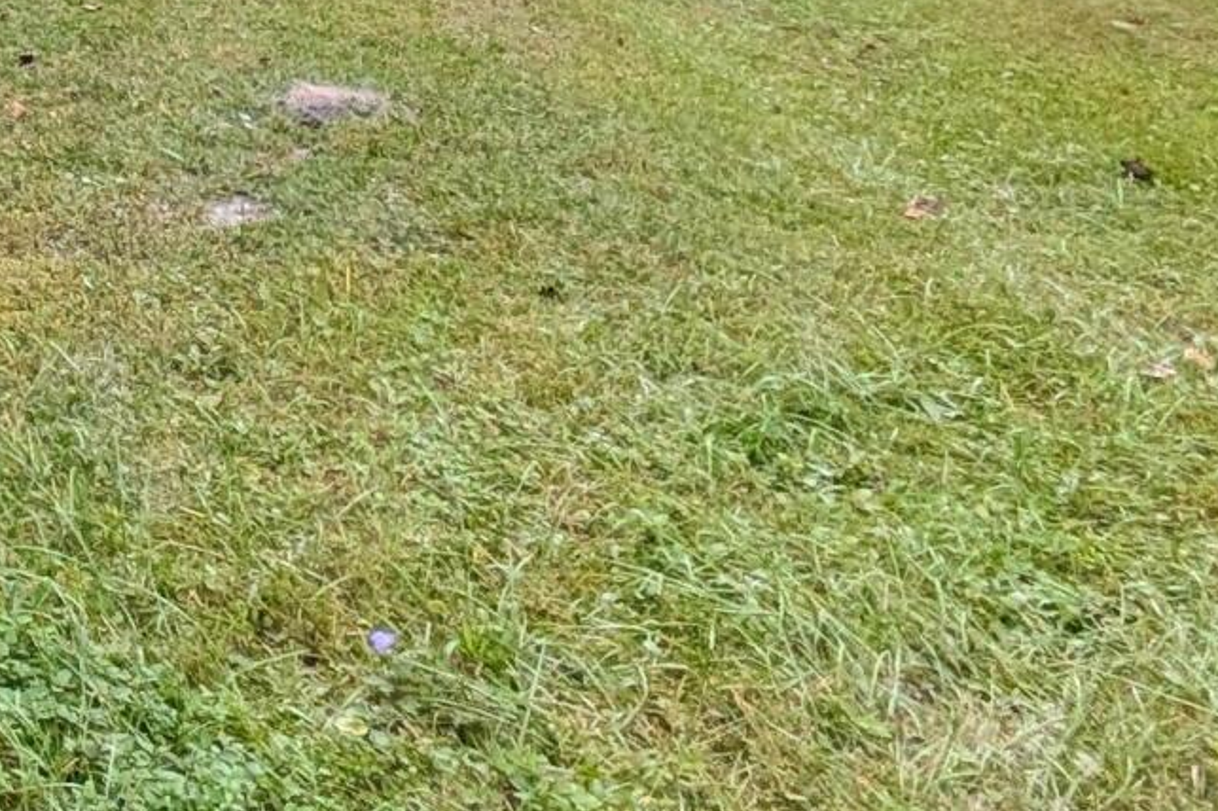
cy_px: -466
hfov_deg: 22.7
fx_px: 2299
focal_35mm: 68
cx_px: -722
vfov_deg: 17.6
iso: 39
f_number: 2.2
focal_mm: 1.83
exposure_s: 1/1145
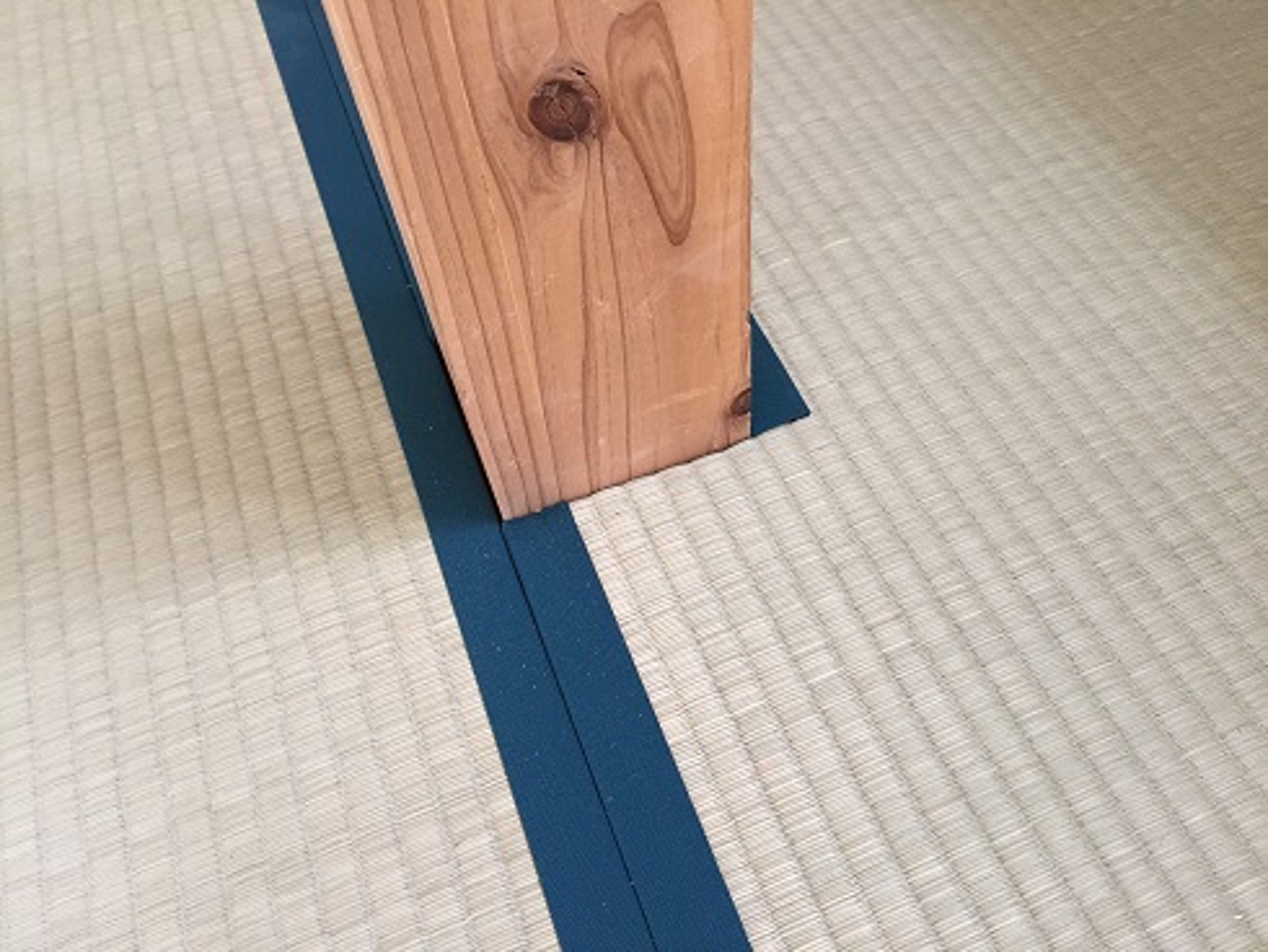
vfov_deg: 48.3
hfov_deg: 61.6
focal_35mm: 29
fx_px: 1063
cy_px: 476
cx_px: 634
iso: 125
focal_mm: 4.15
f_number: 2.2
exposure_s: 1/30
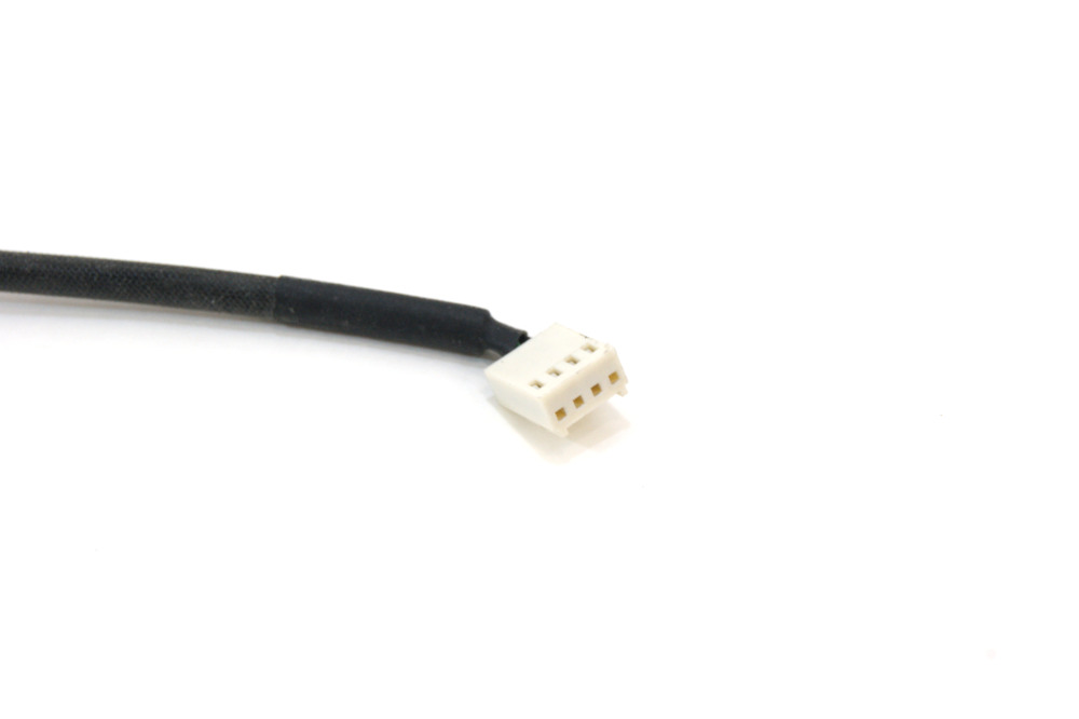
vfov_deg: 18.2
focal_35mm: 75
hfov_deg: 27.0
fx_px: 2247
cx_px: 540
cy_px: 360
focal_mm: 50
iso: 400
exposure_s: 1/30
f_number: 11
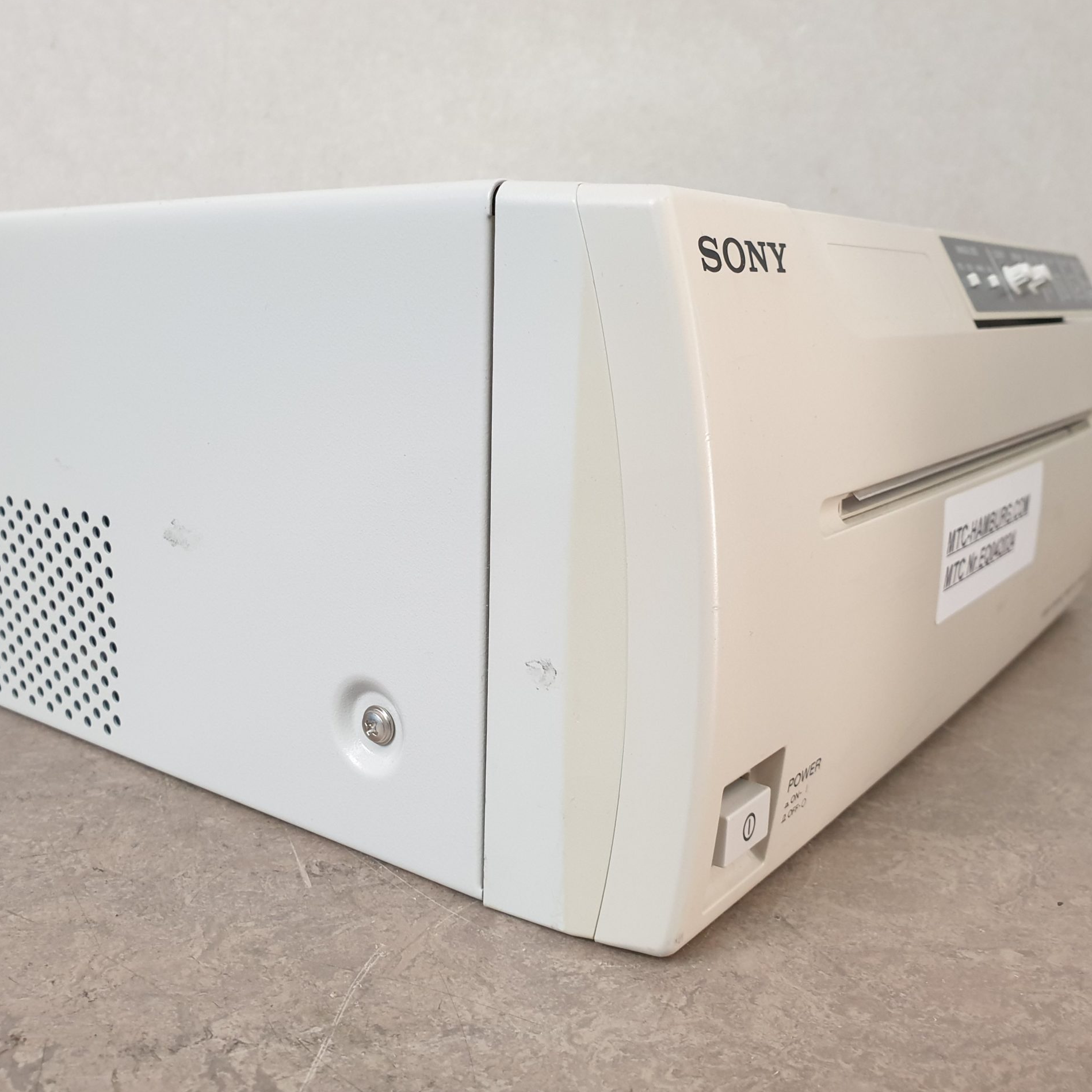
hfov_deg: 52.3
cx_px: 467
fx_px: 1106
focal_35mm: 31
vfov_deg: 52.5
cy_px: 546
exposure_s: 1/33
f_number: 2.4
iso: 250
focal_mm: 4.3
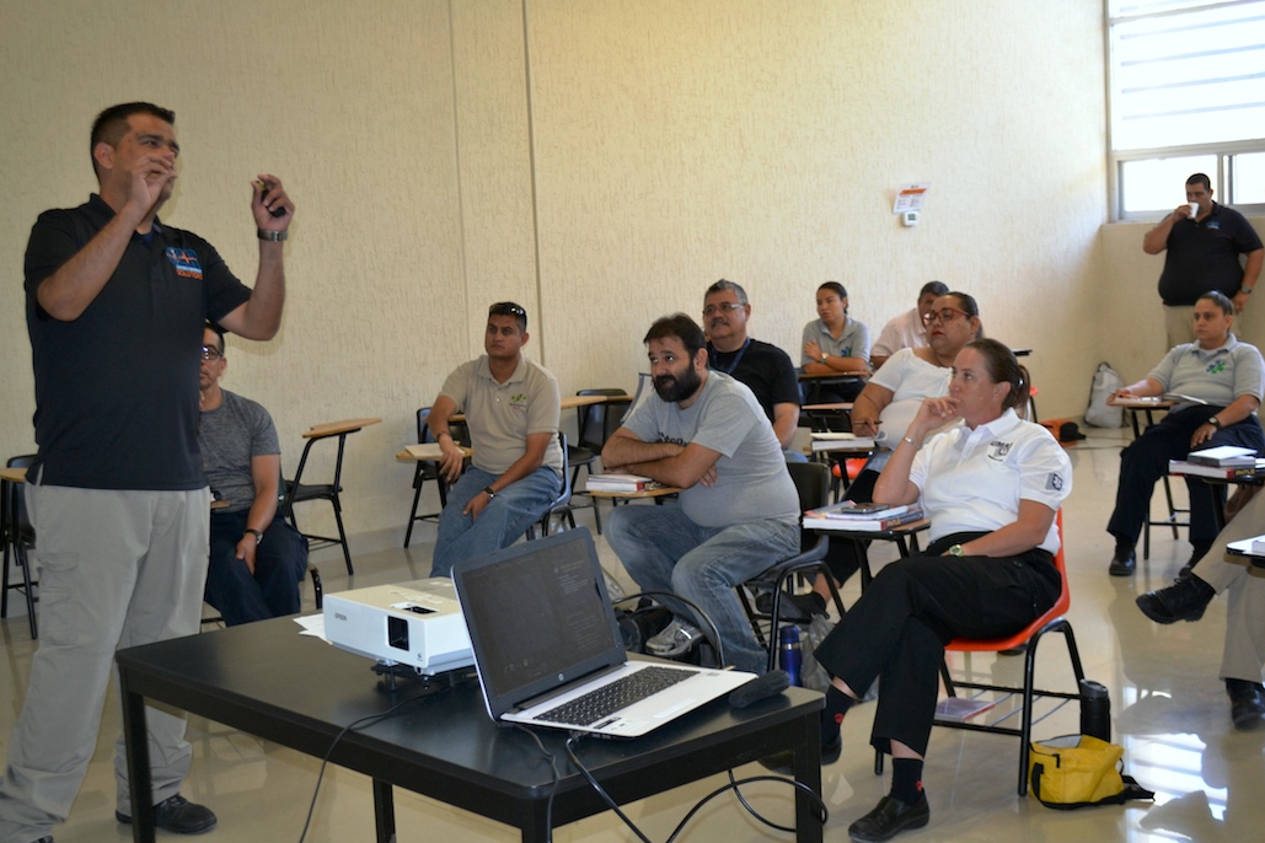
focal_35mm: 49
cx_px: 640
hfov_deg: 40.3
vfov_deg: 27.5
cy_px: 414
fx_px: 1722
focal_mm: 32
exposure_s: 1/60
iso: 640
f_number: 4.8
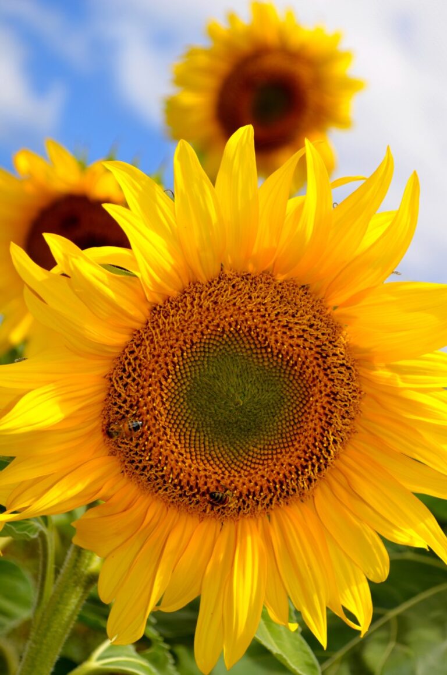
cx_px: 224
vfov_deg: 24.7
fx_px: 1543
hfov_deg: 16.5
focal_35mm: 82
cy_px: 338
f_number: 8
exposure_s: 1/250
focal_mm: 55
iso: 100
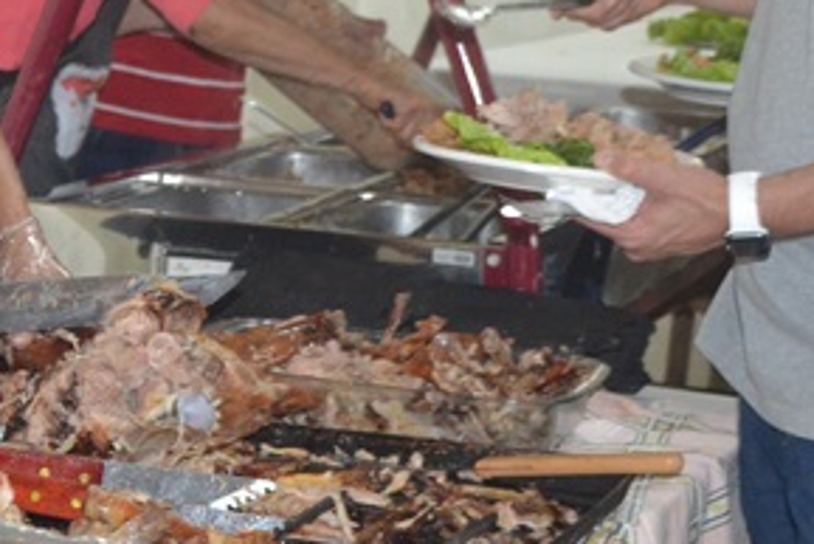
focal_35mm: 112
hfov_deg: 17.7
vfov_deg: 12.2
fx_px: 2534
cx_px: -48
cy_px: 197
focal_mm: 24
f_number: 4
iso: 1800
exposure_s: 1/60
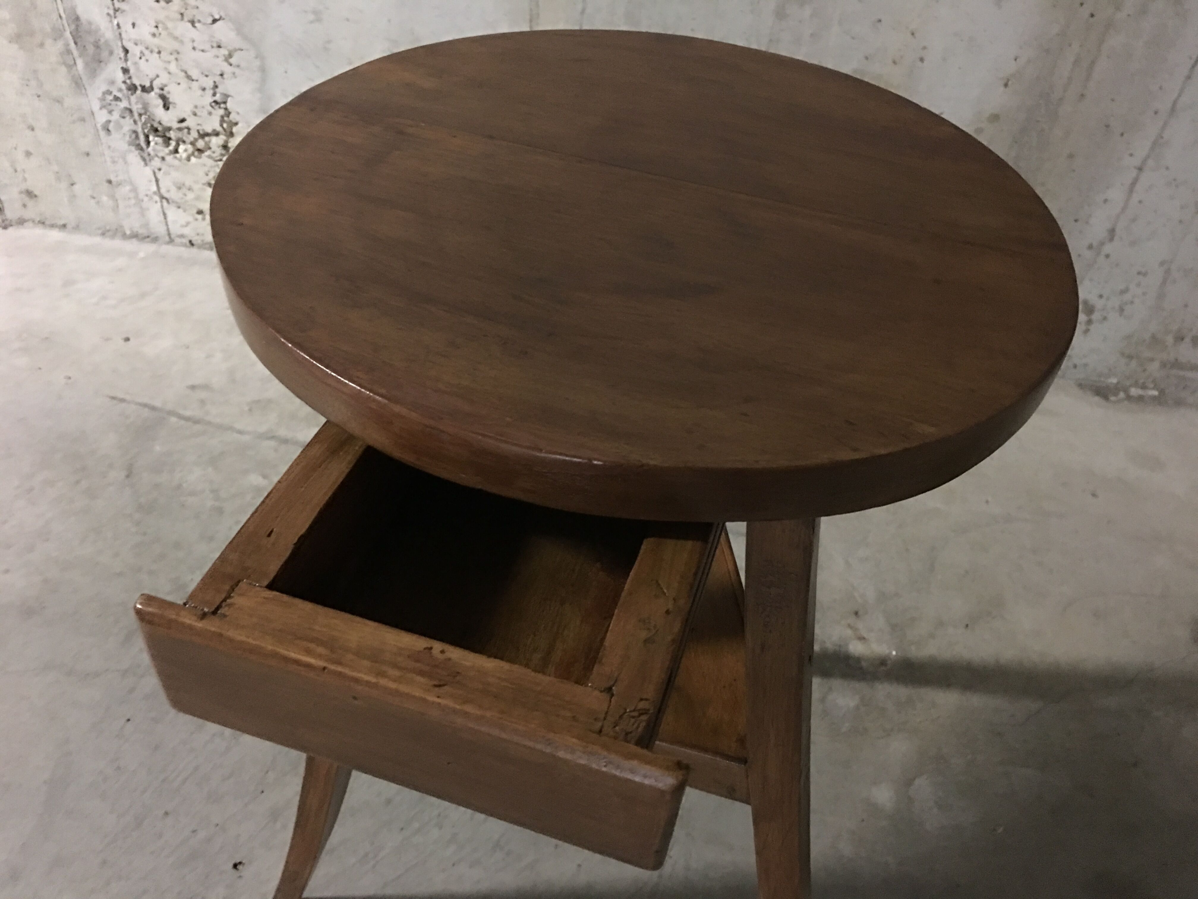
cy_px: 450
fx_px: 1004
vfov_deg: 48.2
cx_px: 599
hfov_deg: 61.7
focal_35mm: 29
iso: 125
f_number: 2.2
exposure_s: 1/4
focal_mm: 4.15
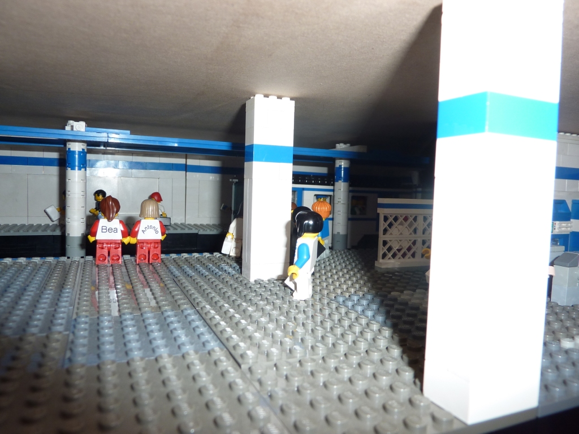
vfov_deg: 54.9
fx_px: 418
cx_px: 290
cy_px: 217
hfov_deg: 69.4
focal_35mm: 25
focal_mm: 4.1
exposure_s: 1/60
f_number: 3.3
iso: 100
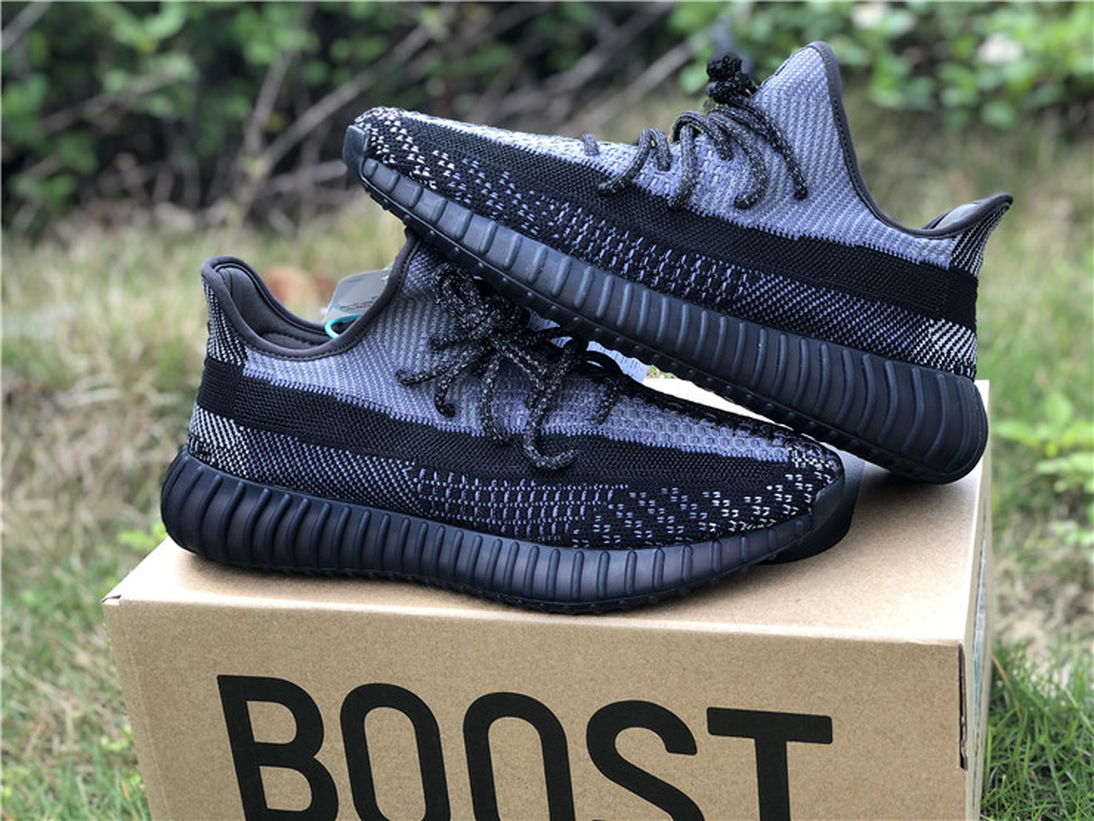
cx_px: 547
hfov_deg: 36.8
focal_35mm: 52
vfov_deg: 28.0
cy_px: 410
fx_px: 1643
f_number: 2.4
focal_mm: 6
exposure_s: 1/60
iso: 25
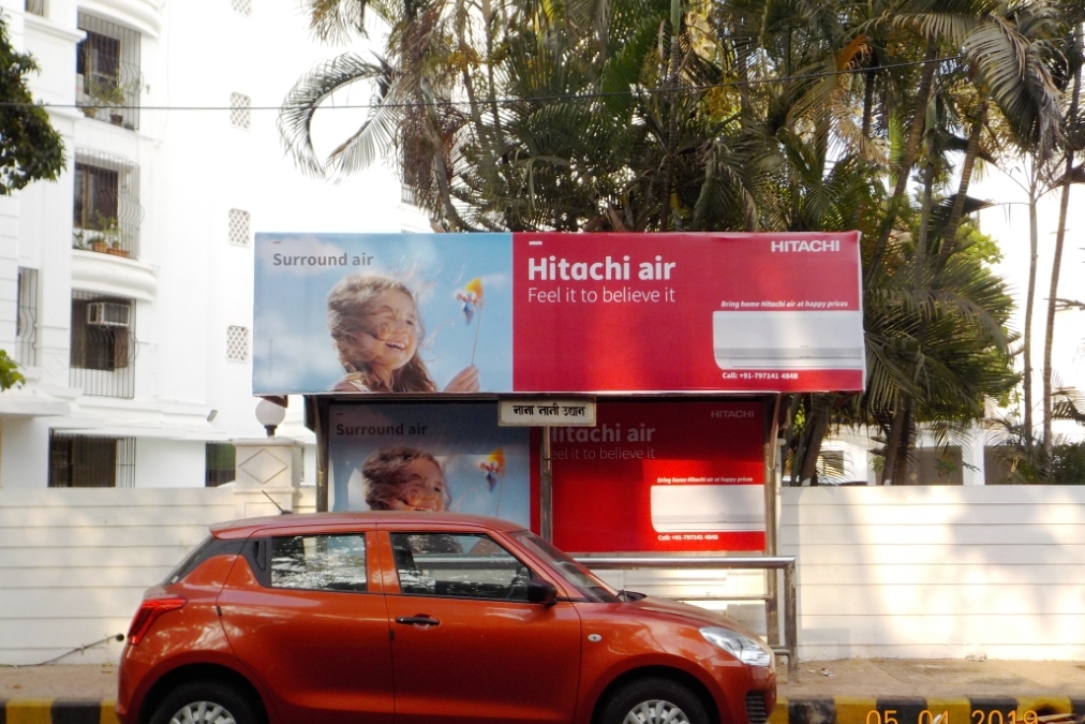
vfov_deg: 33.4
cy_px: 395
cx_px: 537
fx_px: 1206
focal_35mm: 40
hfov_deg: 48.5
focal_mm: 5.2
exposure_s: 1/200
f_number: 3.7
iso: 125
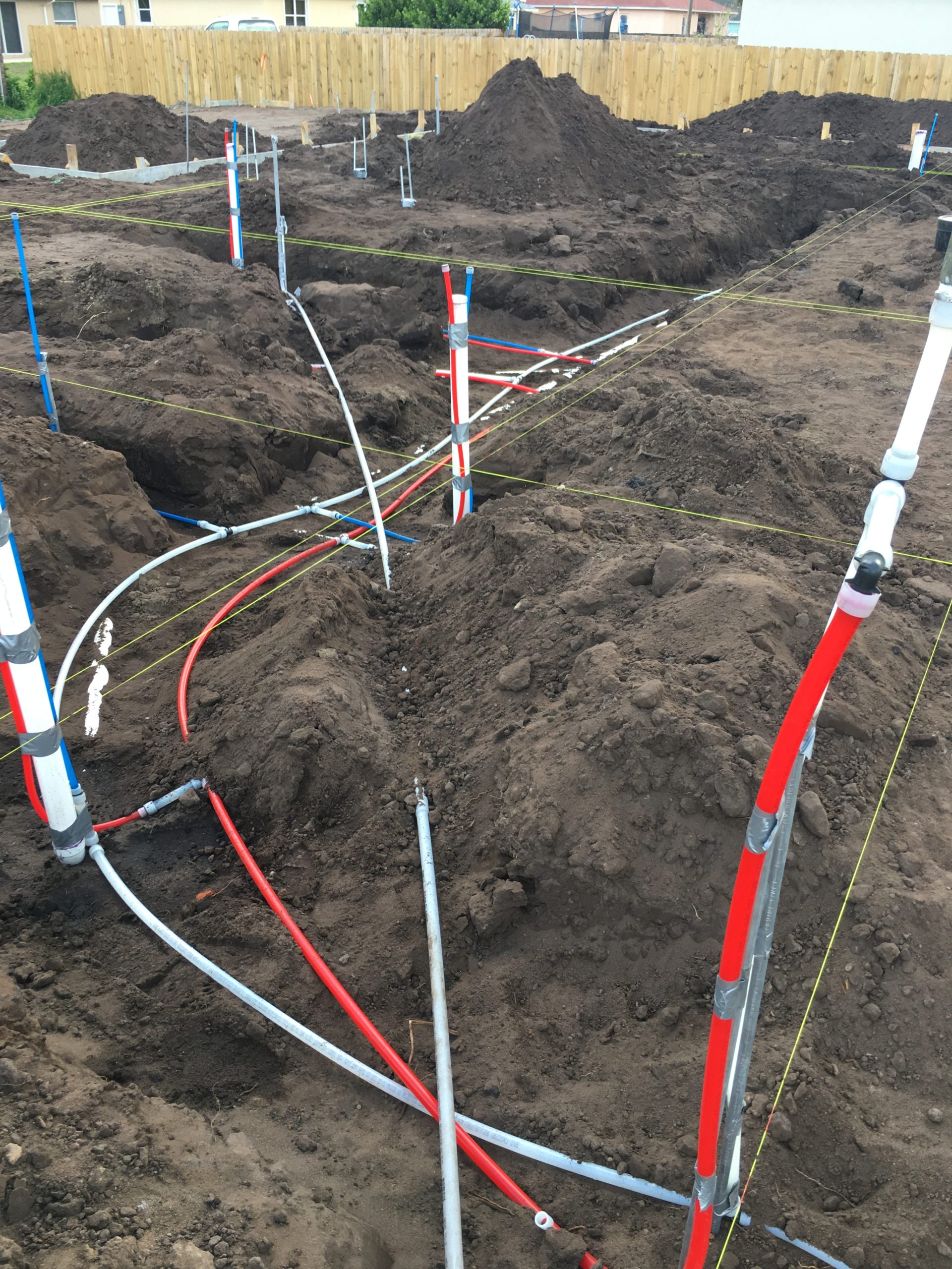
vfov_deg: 61.7
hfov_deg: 48.2
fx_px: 1063
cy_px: 634
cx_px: 476
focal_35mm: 29
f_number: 2.2
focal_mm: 4.15
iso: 25
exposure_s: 1/120
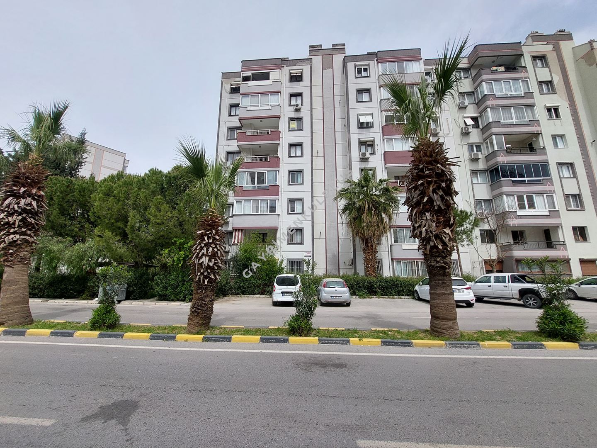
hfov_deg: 106.2
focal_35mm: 13
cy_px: 224
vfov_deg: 89.9
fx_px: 224
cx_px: 298
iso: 40
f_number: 2.2
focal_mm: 1.74
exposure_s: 1/1571
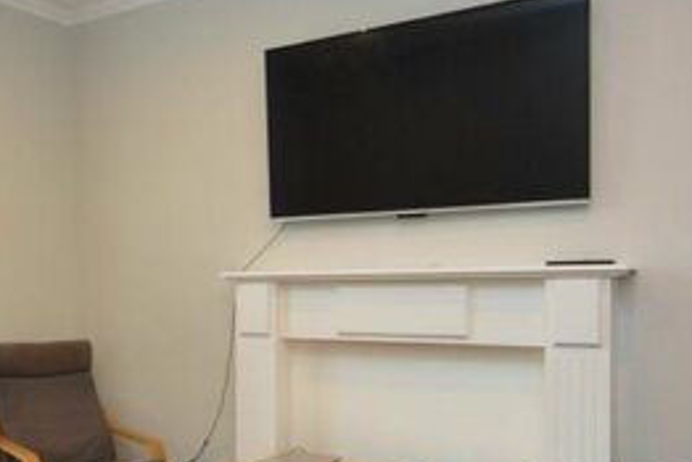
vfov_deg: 32.9
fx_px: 769
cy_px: 335
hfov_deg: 47.8
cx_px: 240
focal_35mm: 40
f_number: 4
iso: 800
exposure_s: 1/60
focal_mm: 10
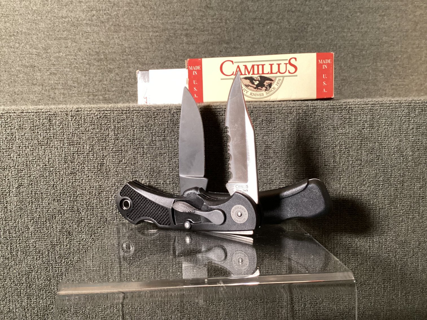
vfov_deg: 45.4
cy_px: 160
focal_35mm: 31
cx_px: 214
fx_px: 382
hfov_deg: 58.3
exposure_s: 1/30
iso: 400
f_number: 2.4
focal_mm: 3.3
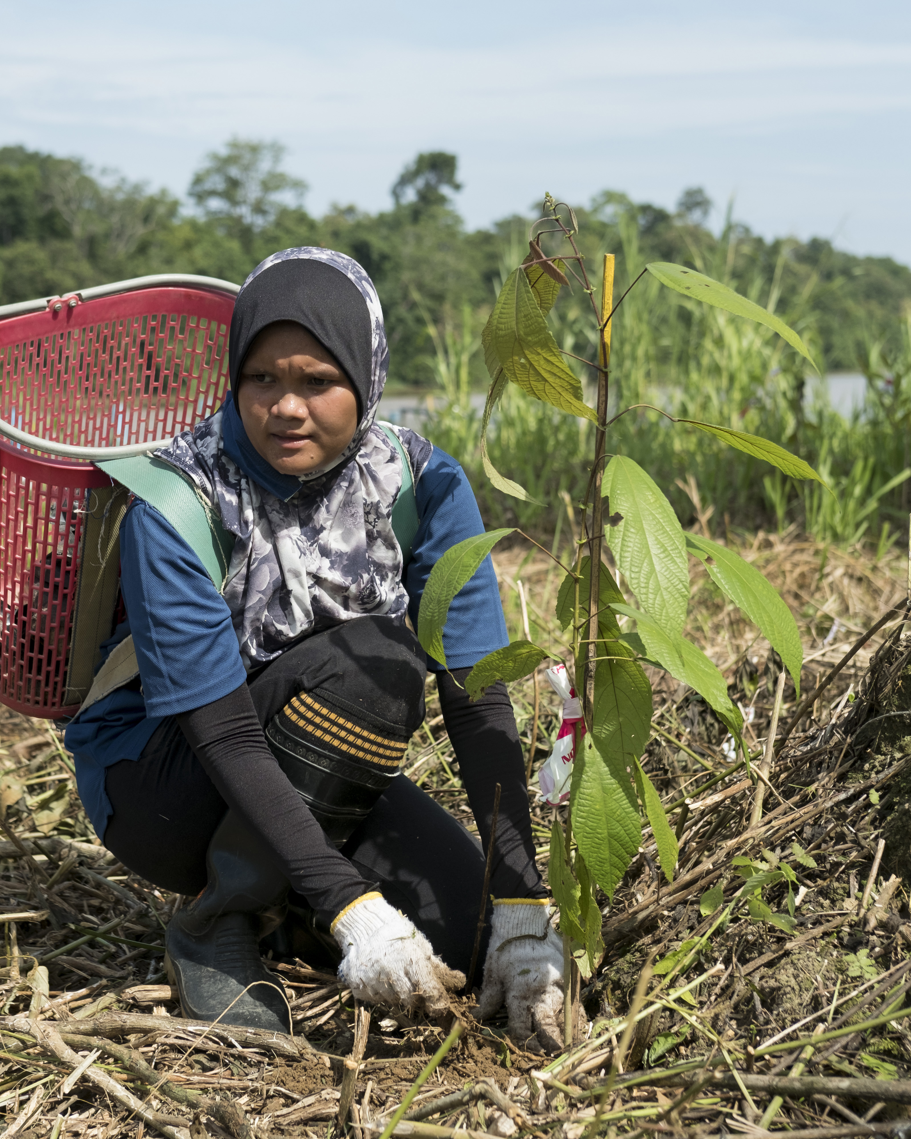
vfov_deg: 25.4
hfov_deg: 20.4
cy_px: 567
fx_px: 2528
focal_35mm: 75
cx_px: 327
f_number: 3.6
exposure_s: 1/1600
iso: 200
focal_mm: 35
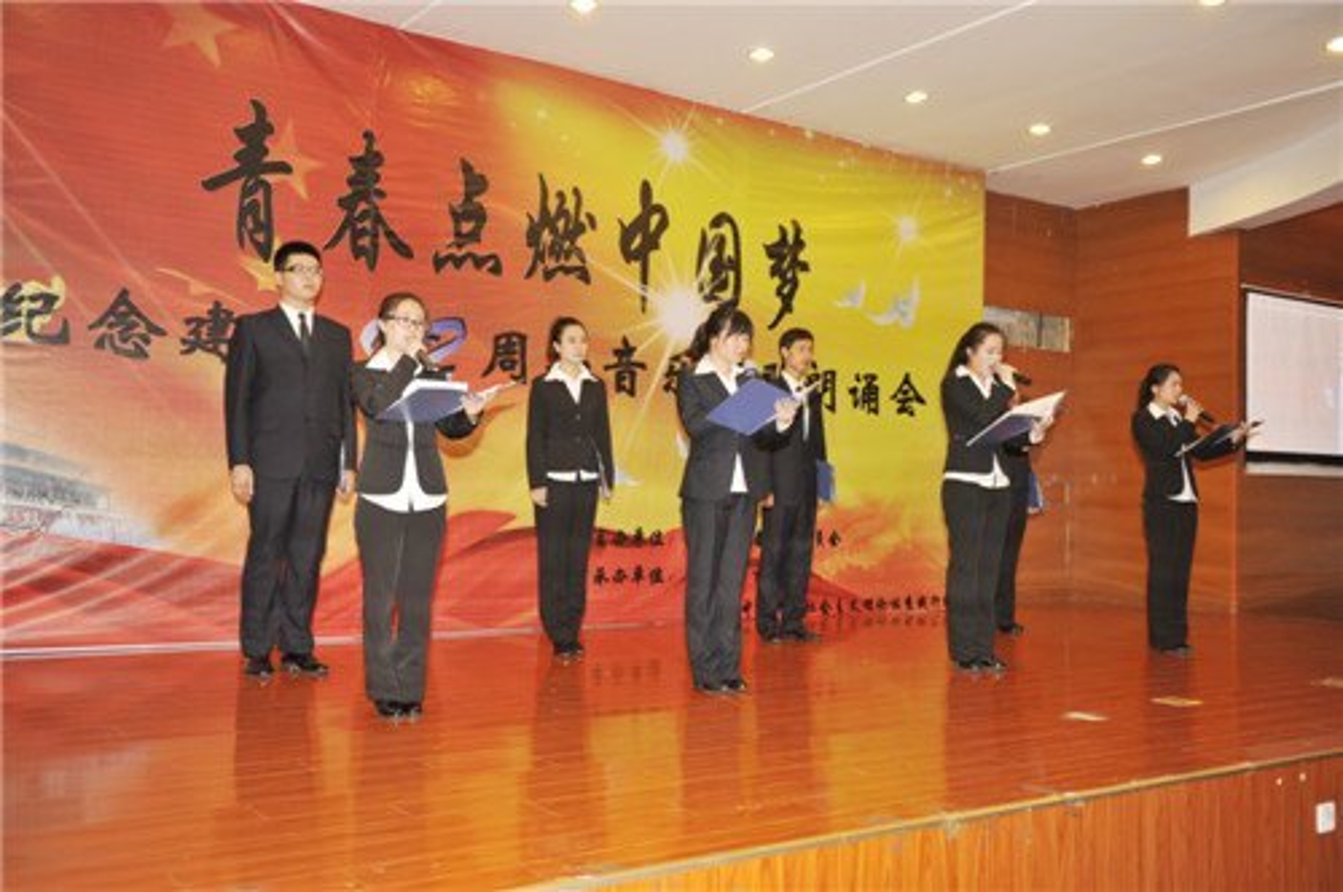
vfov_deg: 37.8
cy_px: 446
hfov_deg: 54.5
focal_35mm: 35
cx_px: 672
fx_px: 1304
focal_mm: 35
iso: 1000
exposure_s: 1/200
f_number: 2.8
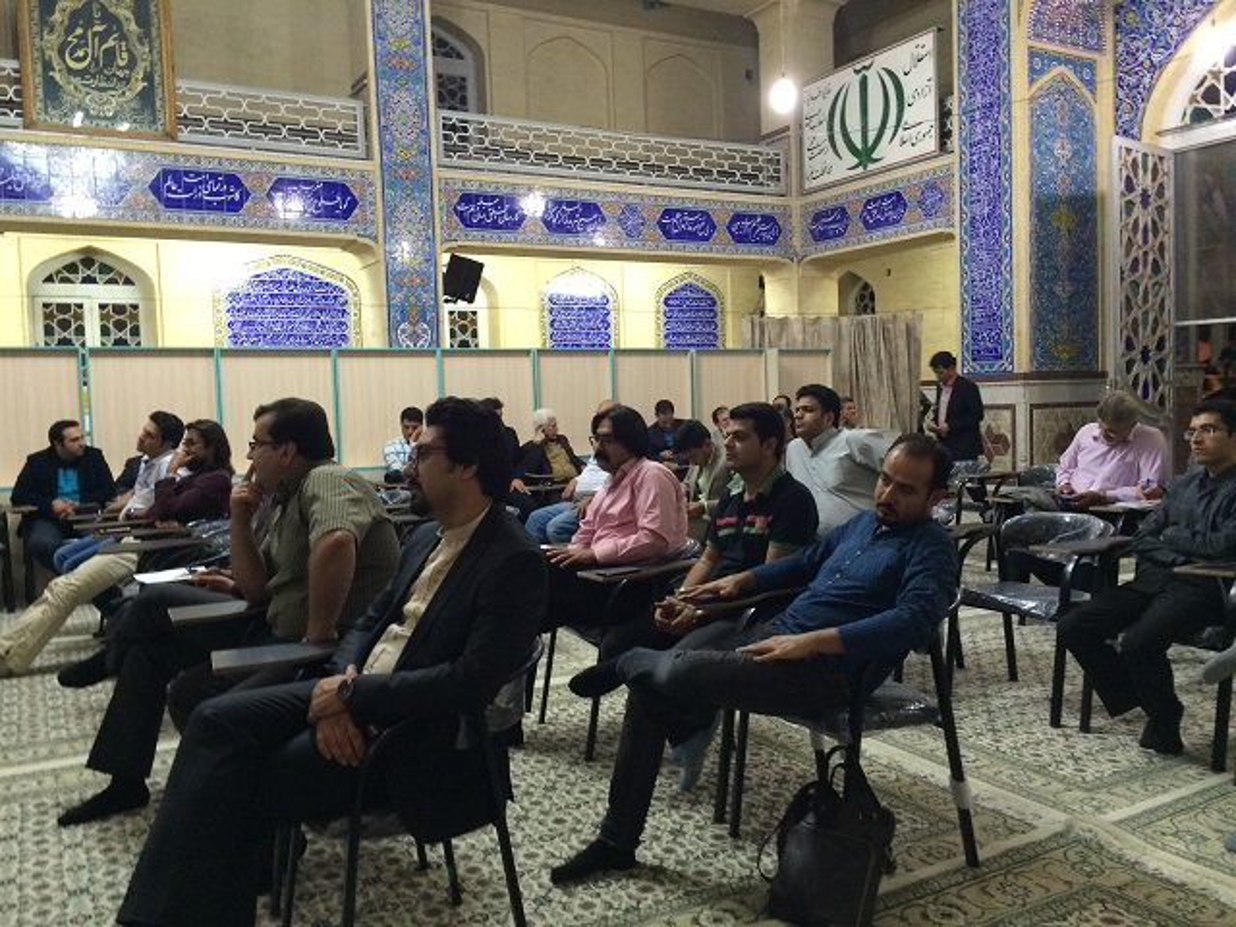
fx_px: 1035
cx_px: 618
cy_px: 464
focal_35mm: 29
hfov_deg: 61.7
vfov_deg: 48.2
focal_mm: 4.15
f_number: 2.2
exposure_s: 1/33
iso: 250
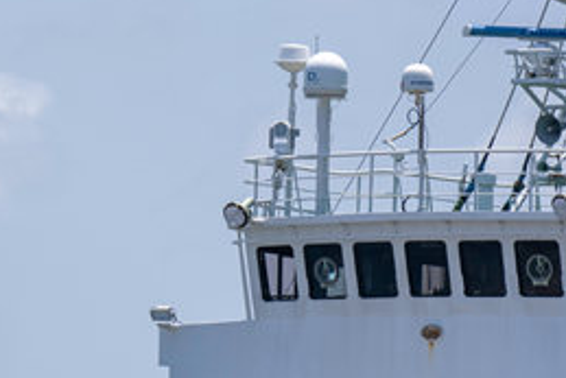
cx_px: -9
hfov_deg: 3.3
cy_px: 357
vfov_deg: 2.2
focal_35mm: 617
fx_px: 9706
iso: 100
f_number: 5.6
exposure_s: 1/800
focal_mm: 200
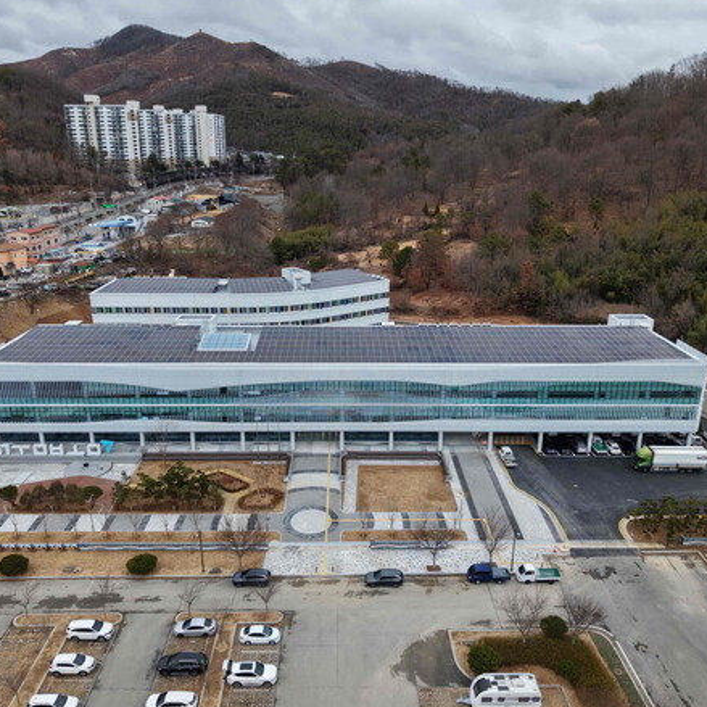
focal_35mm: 29
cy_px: 351
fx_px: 670
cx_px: 346
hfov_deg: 55.6
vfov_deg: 55.6
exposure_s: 1/40
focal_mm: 8.67
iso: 100
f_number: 1.8
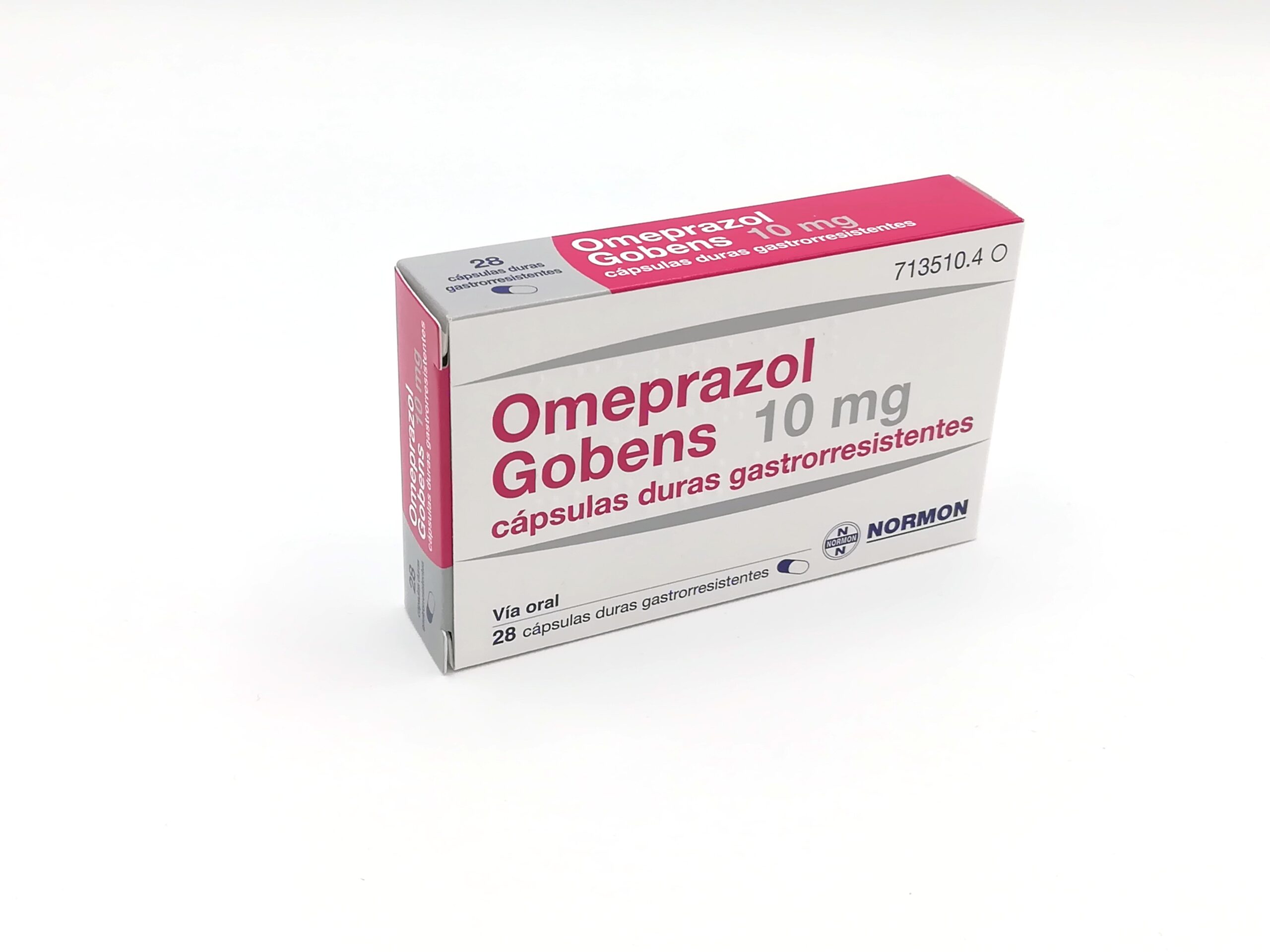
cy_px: 476
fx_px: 1724
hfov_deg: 40.4
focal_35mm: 47
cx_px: 635
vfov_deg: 30.9
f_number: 2.2
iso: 50
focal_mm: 3.83
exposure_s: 1/432
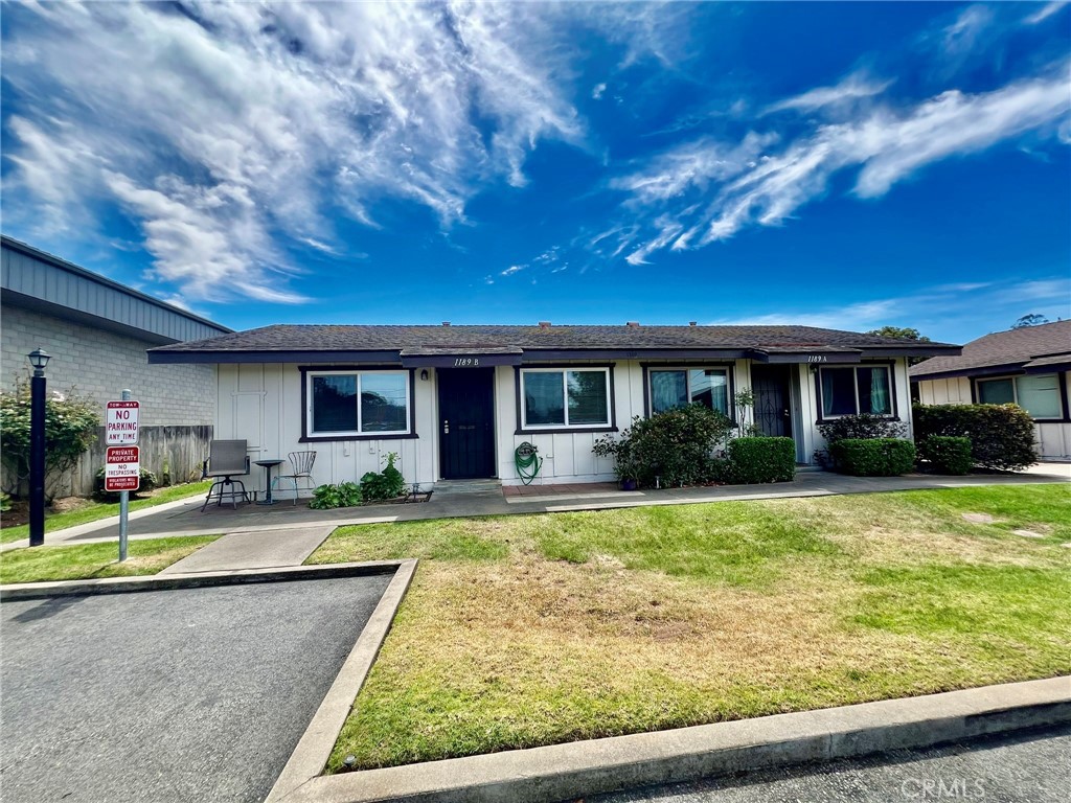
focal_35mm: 13
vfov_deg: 89.9
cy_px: 402
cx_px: 536
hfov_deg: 106.2
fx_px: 402
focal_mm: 1.57
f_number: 1.8
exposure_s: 1/1033
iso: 32
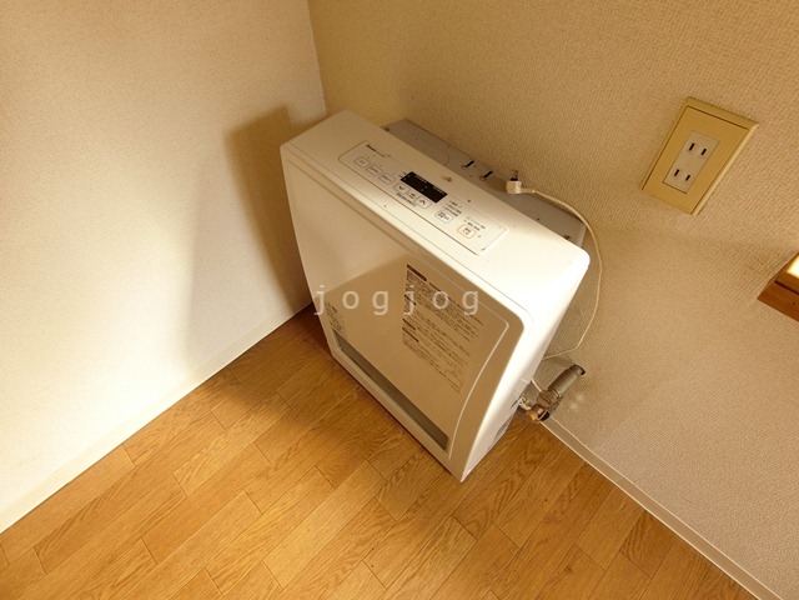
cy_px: 300
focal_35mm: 19
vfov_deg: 68.7
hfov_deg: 84.7
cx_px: 400
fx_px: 439
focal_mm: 4.06
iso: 200
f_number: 2.7
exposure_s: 1/125
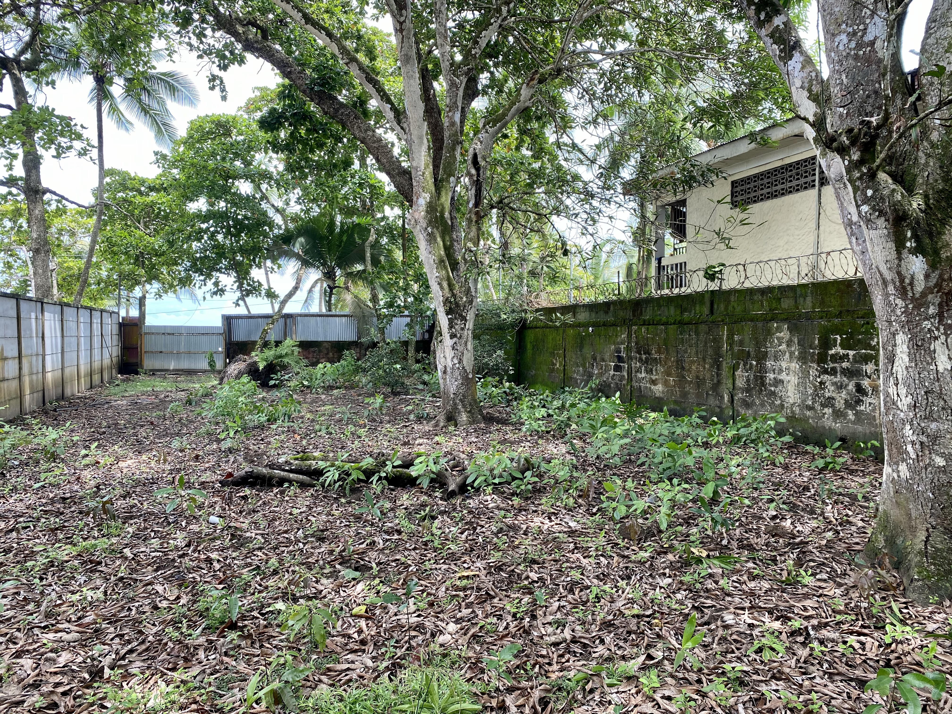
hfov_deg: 67.3
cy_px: 357
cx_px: 476
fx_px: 715
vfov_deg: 53.1
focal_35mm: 26
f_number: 1.8
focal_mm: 4.25
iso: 32
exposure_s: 1/318
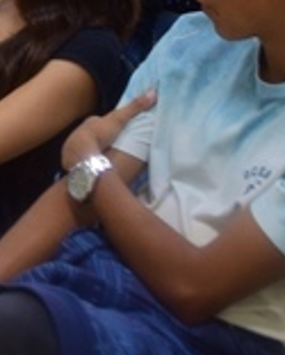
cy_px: -133
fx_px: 1675
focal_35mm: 159
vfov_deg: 11.7
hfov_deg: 8.8
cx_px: -415
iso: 720
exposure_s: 1/15
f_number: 6.3
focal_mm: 22
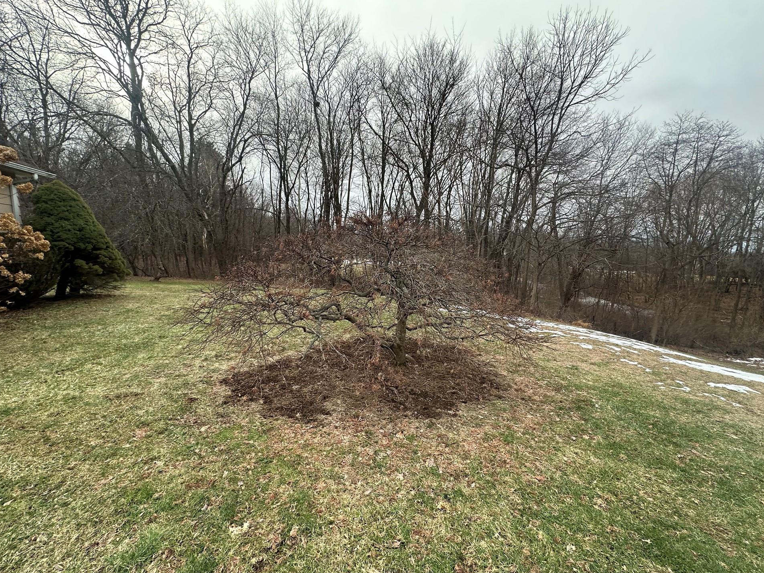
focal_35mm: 15
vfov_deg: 81.8
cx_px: 391
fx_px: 331
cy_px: 293
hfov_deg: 98.1
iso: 40
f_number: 2.2
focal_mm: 2.22
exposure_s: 1/346
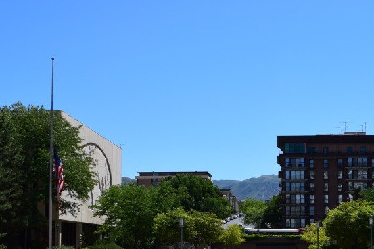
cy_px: 192
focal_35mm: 64
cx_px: 258
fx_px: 664
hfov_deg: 31.2
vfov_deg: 21.0
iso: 360
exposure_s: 1/500
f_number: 11
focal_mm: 23
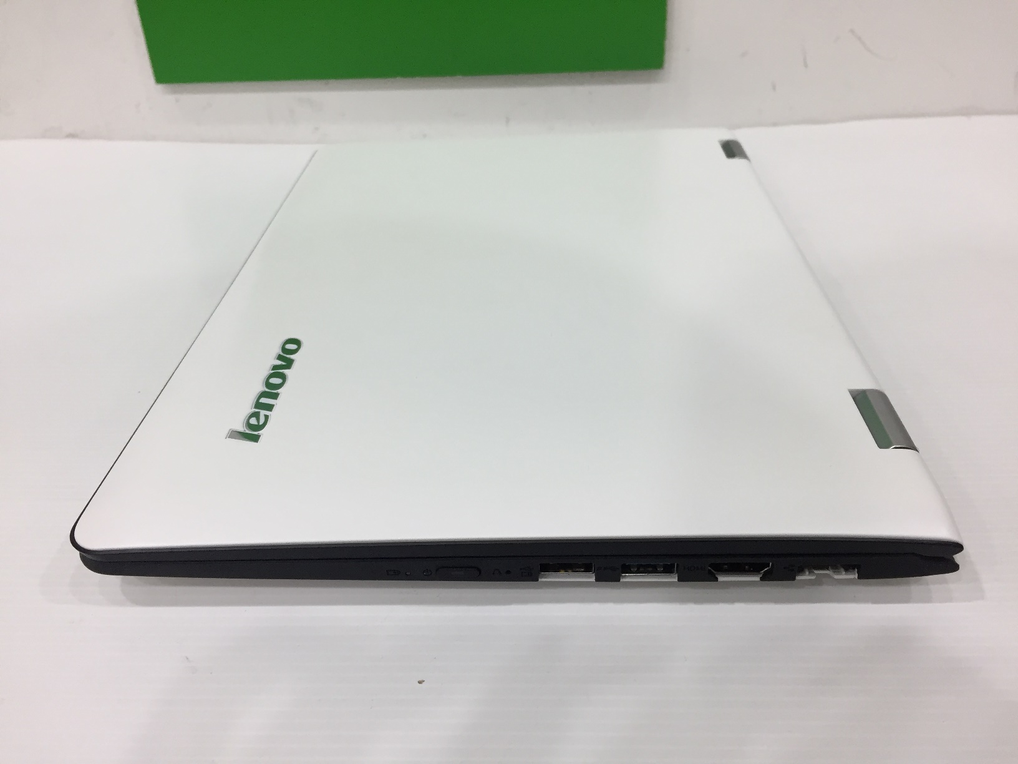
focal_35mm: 29
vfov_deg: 48.2
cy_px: 382
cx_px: 509
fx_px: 853
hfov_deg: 61.7
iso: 50
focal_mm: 4.15
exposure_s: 1/33
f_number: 2.2
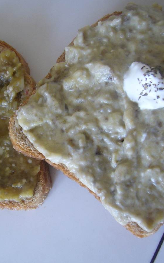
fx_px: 358
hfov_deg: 25.5
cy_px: 132
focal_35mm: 50
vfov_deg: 40.3
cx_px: 39
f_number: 2.8
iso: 80
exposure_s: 1/25
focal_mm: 5.8
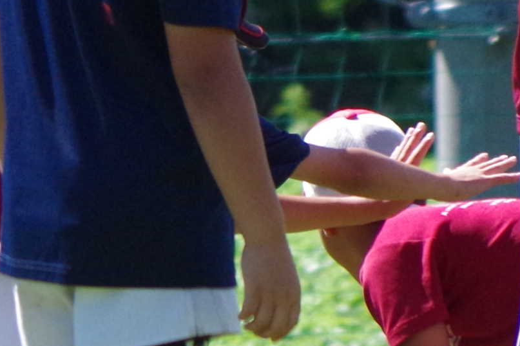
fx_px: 34028
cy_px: 46
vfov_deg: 0.6
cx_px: -309
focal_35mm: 2356
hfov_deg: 0.9
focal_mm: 300
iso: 800
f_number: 8
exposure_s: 1/1000
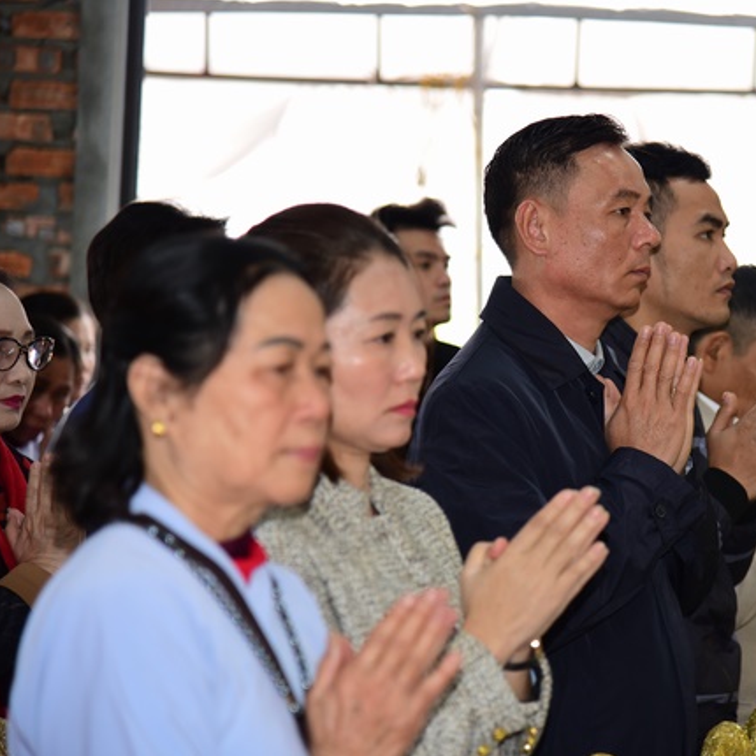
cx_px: 549
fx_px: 3336
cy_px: 378
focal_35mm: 135
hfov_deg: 12.9
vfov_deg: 12.9
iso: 1250
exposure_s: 1/125
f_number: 4
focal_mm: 105
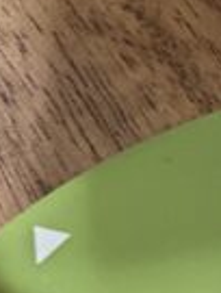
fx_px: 3330
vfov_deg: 5.0
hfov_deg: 3.7
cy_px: 50
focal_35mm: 393
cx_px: 628
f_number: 2
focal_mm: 6
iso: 160
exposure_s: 1/60
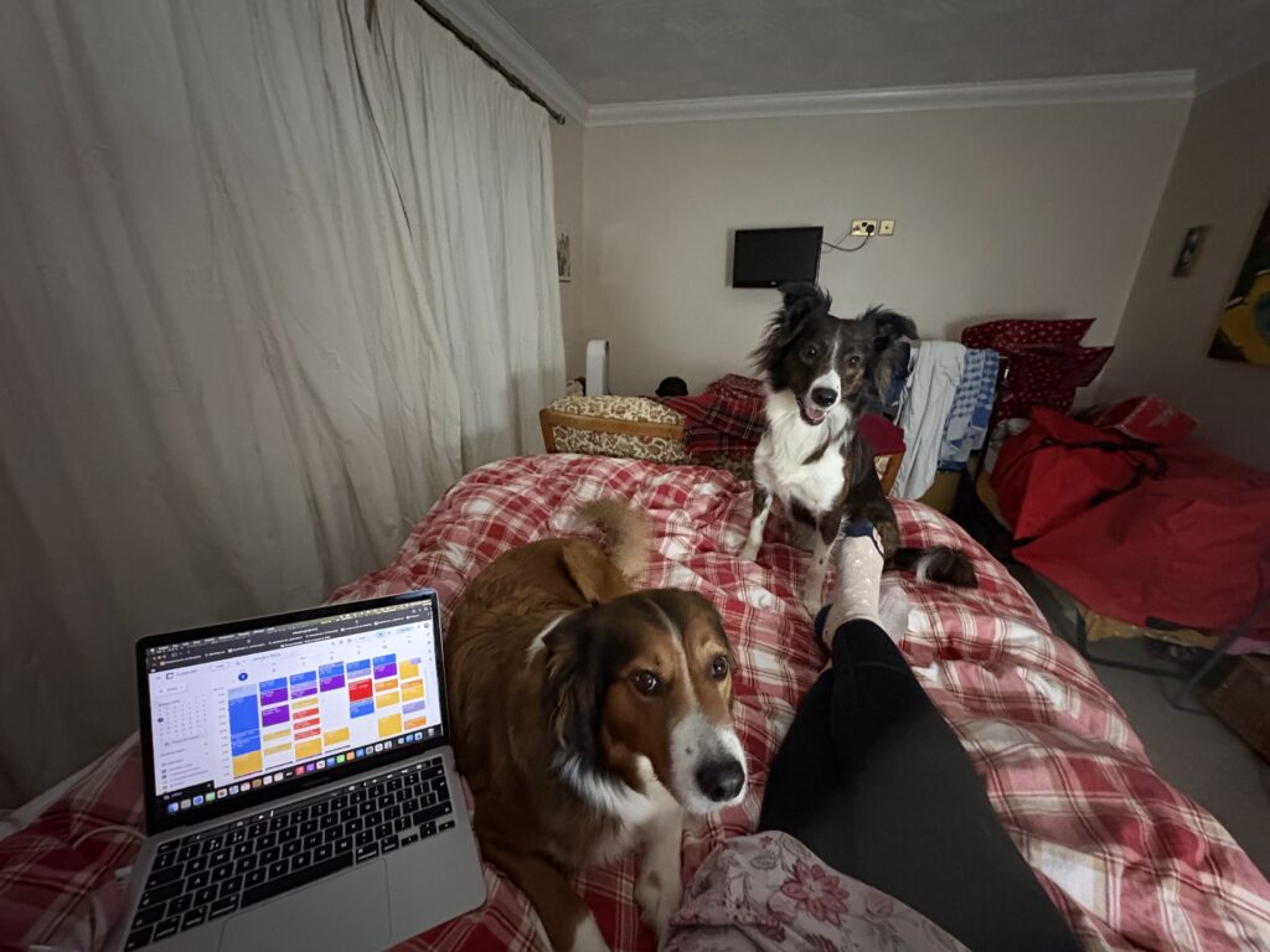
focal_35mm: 14
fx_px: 514
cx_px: 635
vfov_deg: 85.7
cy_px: 476
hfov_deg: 102.1
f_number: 2.2
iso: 1250
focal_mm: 2.22
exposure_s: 1/25
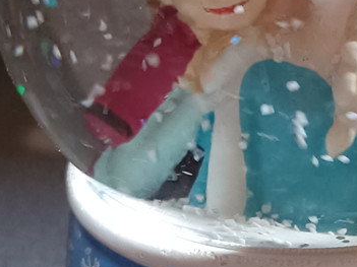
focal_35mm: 73
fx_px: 753
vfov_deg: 19.9
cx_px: 305
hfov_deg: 26.0
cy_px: 54
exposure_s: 1/16.7
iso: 2500
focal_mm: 4.6
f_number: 1.8
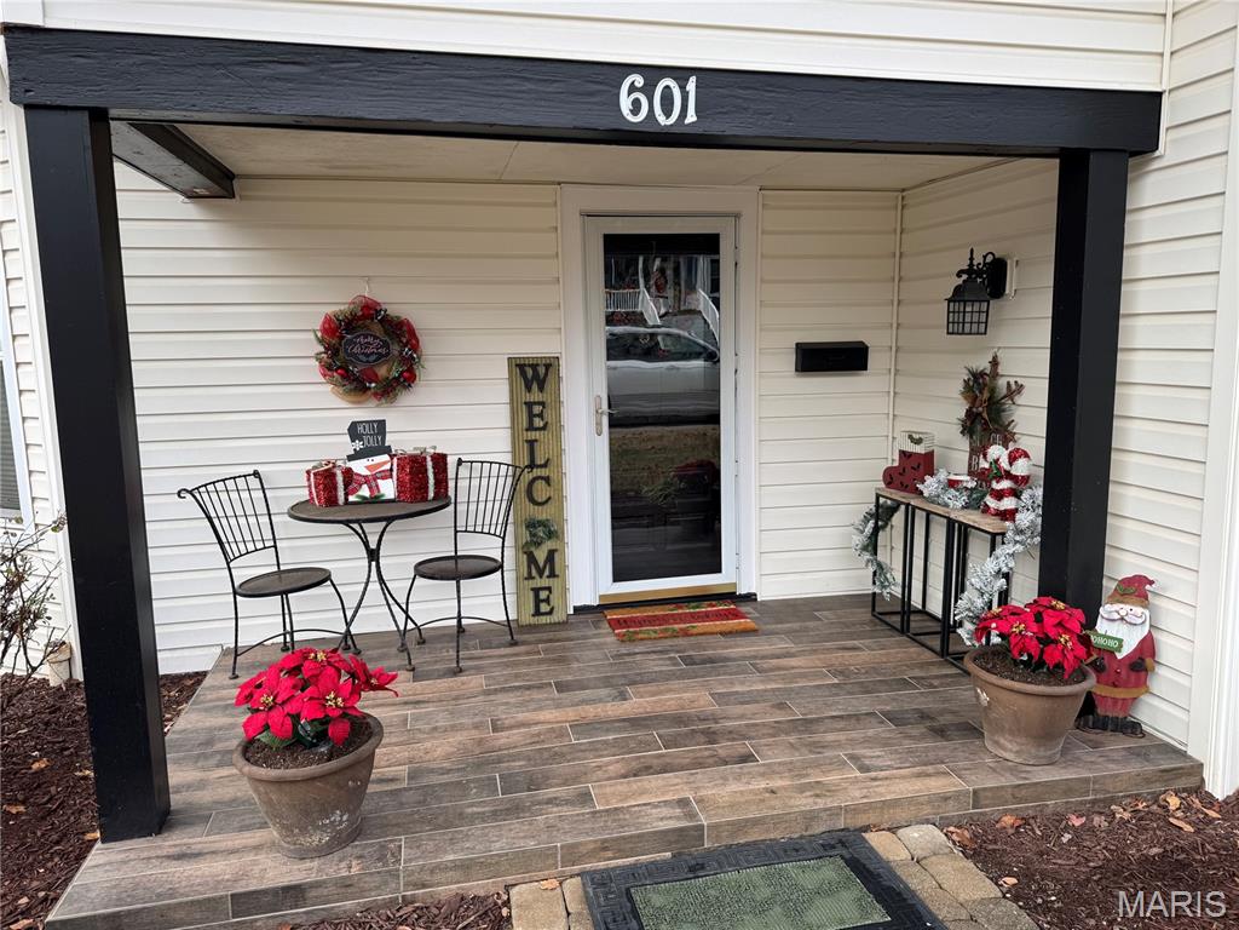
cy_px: 465
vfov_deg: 56.8
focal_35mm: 24
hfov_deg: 71.6
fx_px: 859
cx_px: 620
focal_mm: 6.76
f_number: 1.78
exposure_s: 1/912
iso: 80
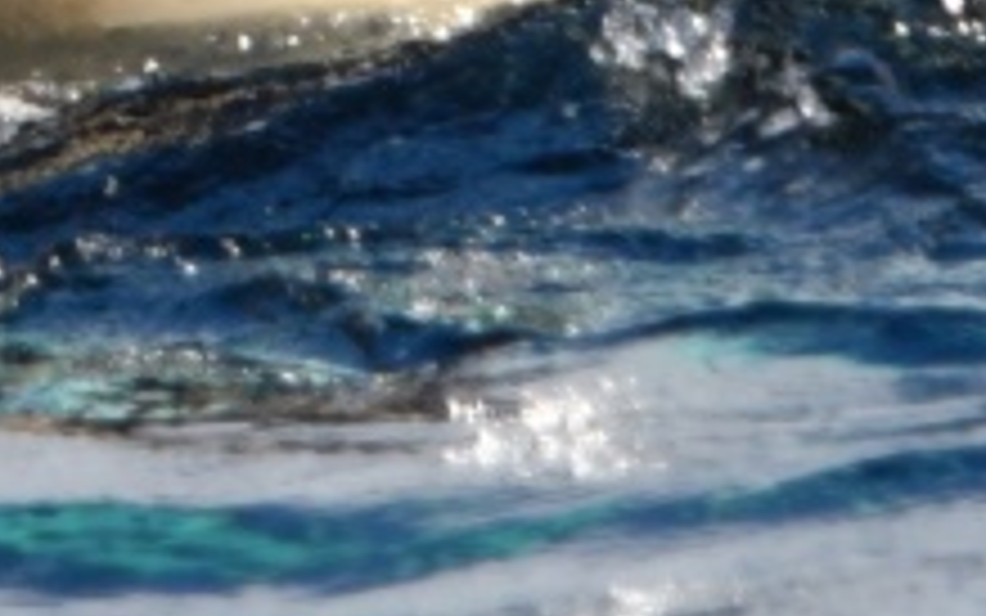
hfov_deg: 0.8
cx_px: -45
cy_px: -546
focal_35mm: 2678
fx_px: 71981
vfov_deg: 0.5
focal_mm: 480
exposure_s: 1/2000
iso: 400
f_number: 8
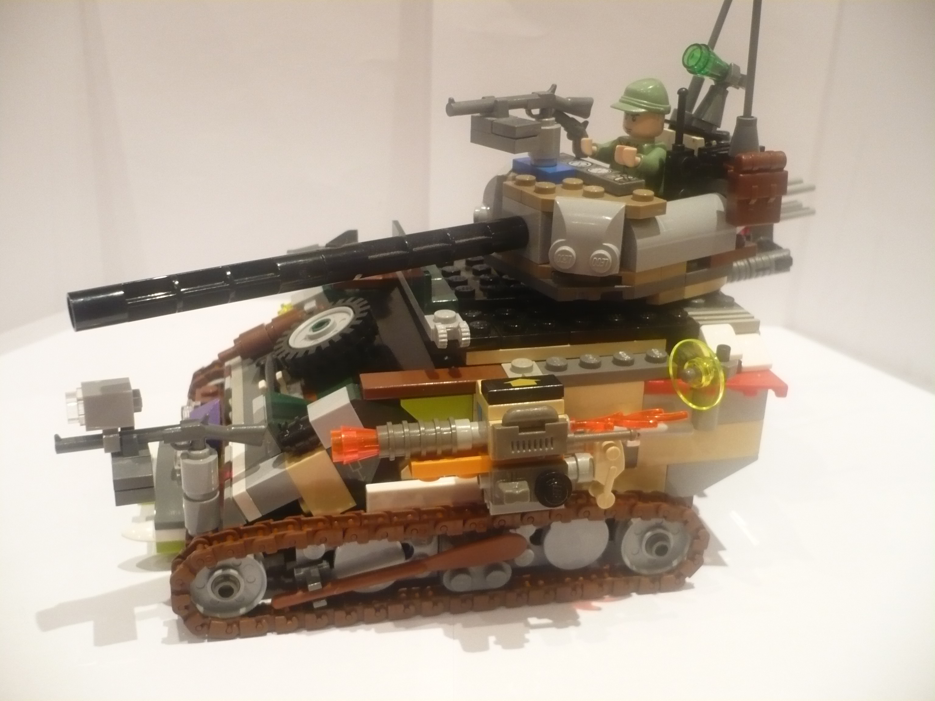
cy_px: 350
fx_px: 945
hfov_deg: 52.6
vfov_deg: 40.7
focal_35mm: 35
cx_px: 468
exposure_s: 1/8
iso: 250
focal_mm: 5.8
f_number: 2.8
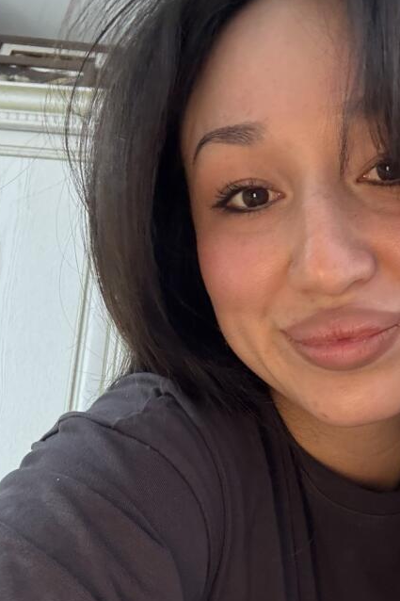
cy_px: 386
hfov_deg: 32.0
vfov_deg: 47.9
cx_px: 347
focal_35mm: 40
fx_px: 667
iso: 320
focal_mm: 2.69
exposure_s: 1/40
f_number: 1.9
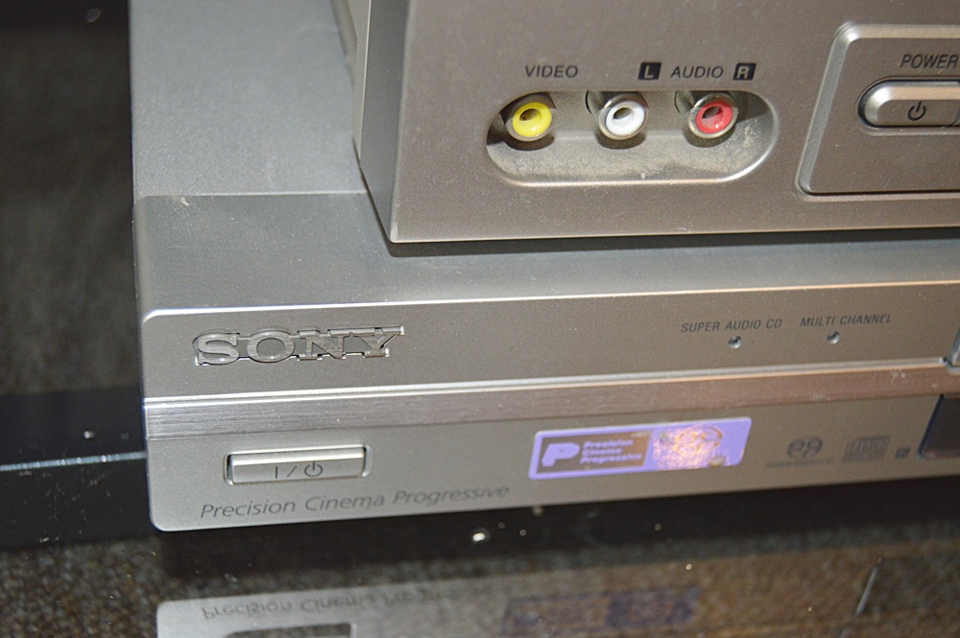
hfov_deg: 35.1
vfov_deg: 23.7
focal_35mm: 57
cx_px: 480
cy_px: 319
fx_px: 1519
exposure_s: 1/60
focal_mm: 38
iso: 1250
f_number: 4.8
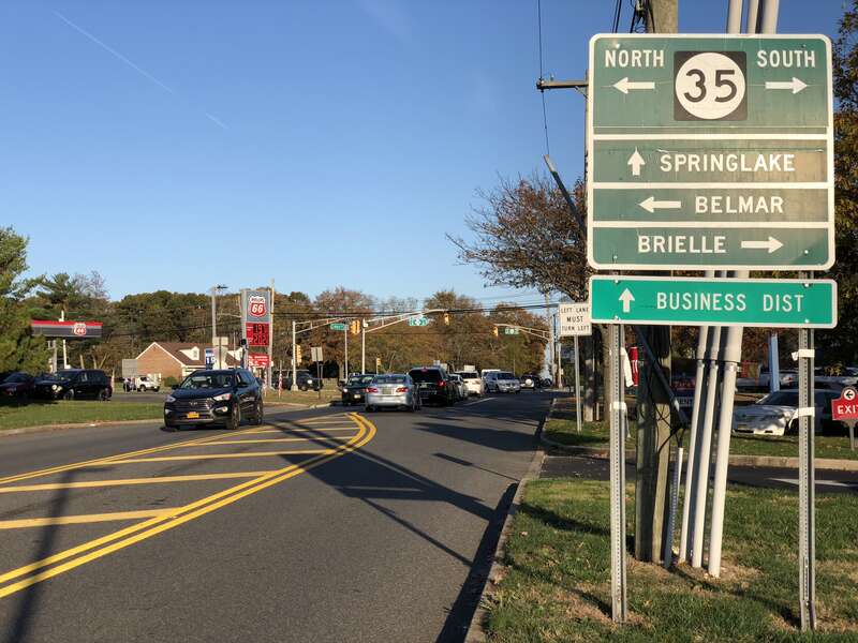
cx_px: 429
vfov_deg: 28.0
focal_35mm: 52
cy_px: 322
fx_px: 1289
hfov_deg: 36.8
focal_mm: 6
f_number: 2.4
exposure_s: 1/1033
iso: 16
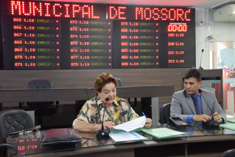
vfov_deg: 7.3
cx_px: 118
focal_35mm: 188
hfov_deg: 11.0
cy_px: 78
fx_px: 1224
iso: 1600
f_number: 5.6
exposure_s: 1/60
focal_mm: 125
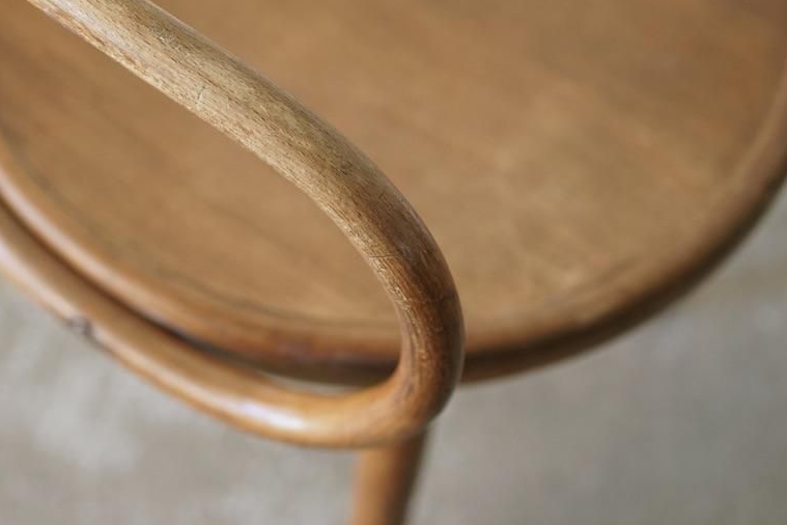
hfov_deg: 23.3
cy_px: 169
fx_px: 1902
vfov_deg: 15.7
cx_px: 286
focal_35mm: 87
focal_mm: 55
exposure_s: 1/100
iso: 1000
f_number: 2.5
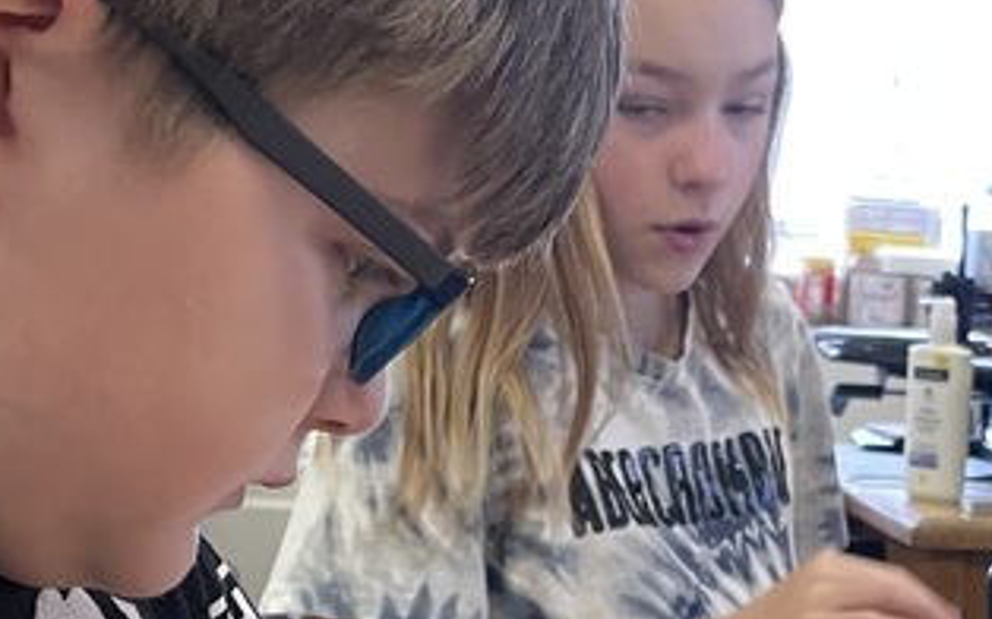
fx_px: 2432
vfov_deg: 14.2
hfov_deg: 22.7
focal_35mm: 90
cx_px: 793
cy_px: 698
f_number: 1.6
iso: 320
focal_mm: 4.2
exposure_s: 1/60
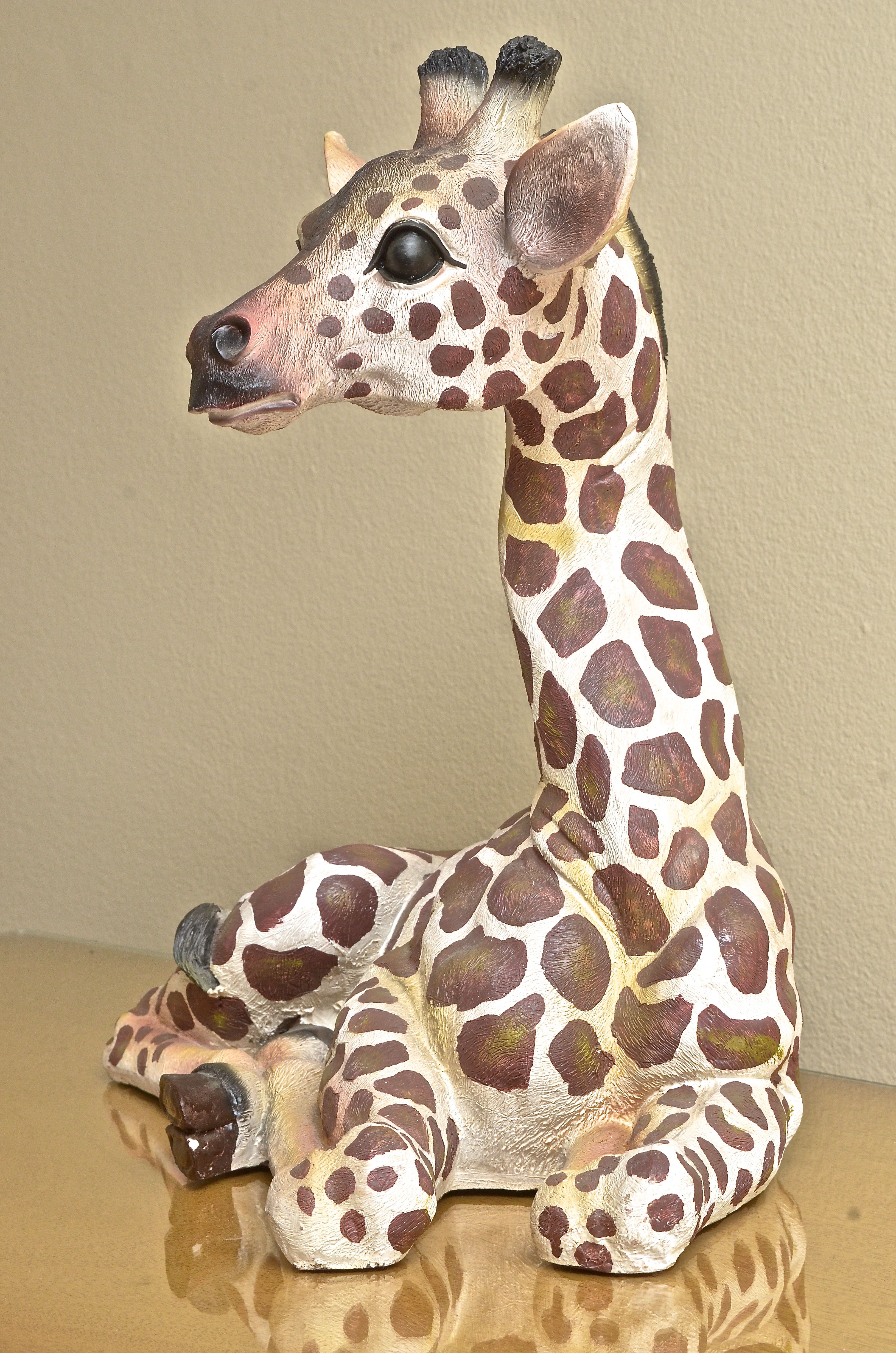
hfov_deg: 13.0
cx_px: 448
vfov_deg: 19.5
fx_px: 3937
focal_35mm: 105
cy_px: 676
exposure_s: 1/125
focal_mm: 70
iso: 800
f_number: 13
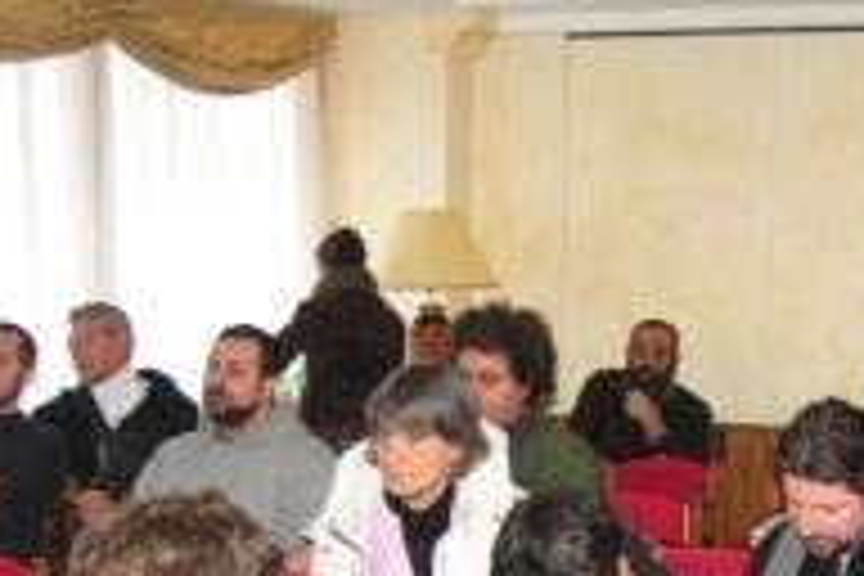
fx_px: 2208
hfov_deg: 21.8
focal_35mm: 92
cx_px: 702
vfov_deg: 14.6
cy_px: 576
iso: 200
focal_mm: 6.3
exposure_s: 1/40
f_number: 2.8
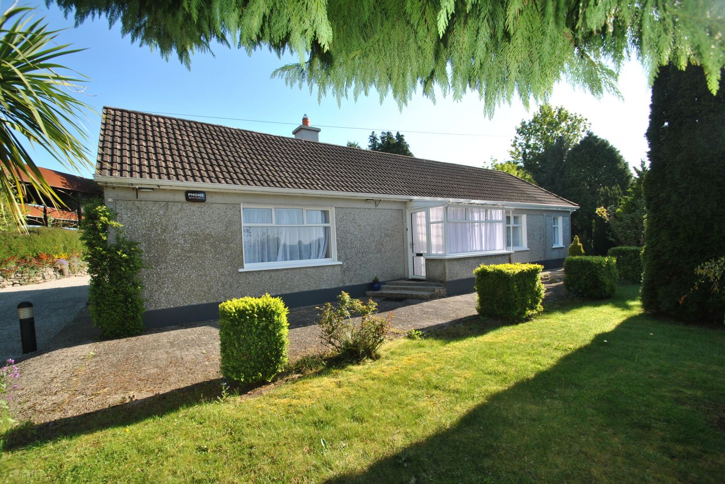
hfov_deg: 100.4
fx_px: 302
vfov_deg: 77.3
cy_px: 242
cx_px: 362
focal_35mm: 15
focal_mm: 10
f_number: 6.3
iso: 100
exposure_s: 1/200
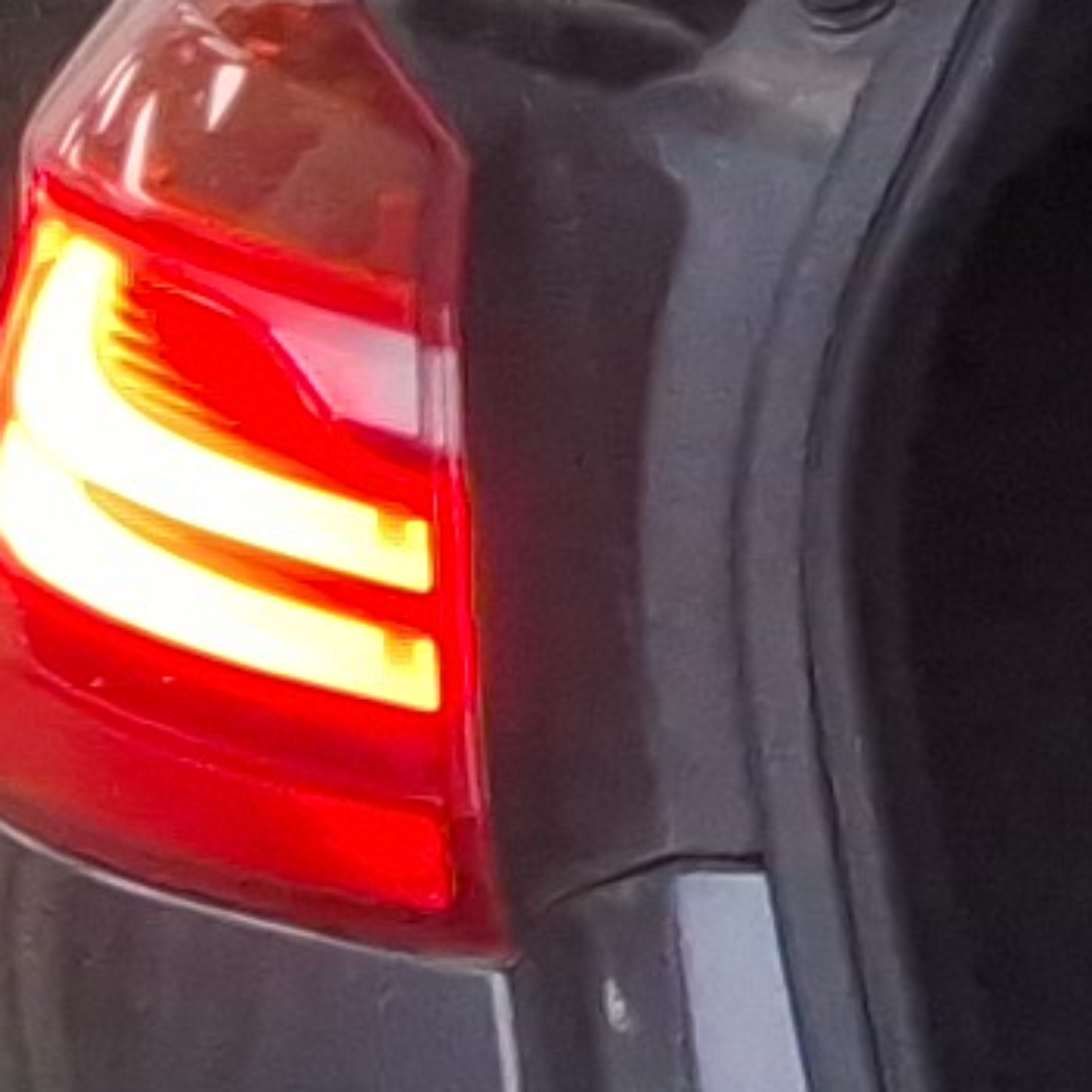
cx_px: 3142
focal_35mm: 231
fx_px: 8244
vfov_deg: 7.3
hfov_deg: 6.9
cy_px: -1045
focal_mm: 2.91
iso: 63
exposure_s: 1/120
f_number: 1.9
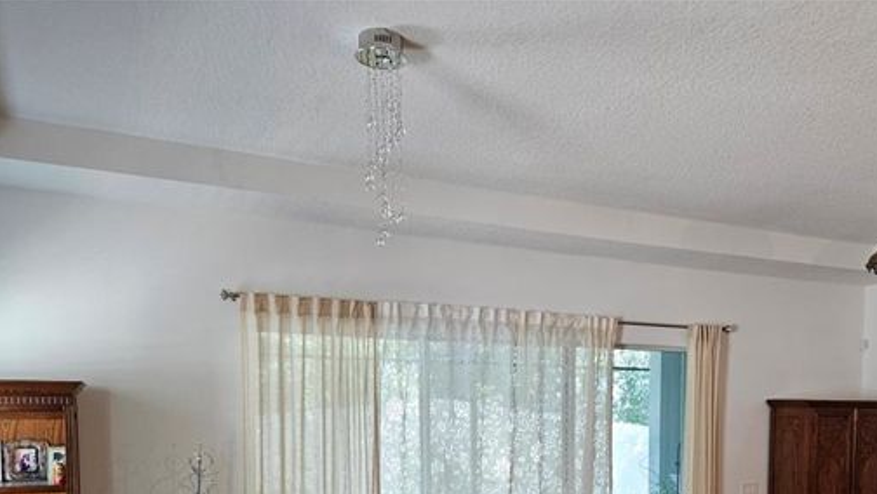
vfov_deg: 31.9
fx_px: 814
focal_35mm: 35
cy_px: 457
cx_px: 554
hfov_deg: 55.9
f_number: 1.8
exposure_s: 1/120
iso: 320
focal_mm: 5.4
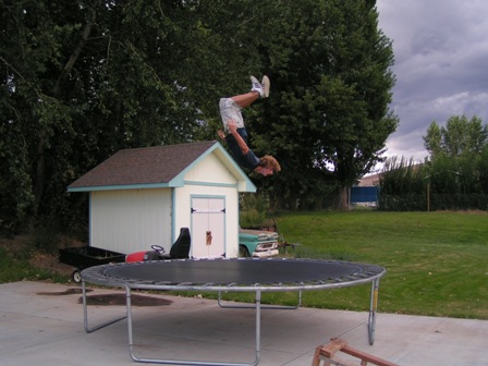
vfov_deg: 37.7
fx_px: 536
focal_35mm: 38
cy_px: 183
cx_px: 244
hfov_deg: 49.0
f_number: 2.8
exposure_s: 1/400
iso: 50
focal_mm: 5.8
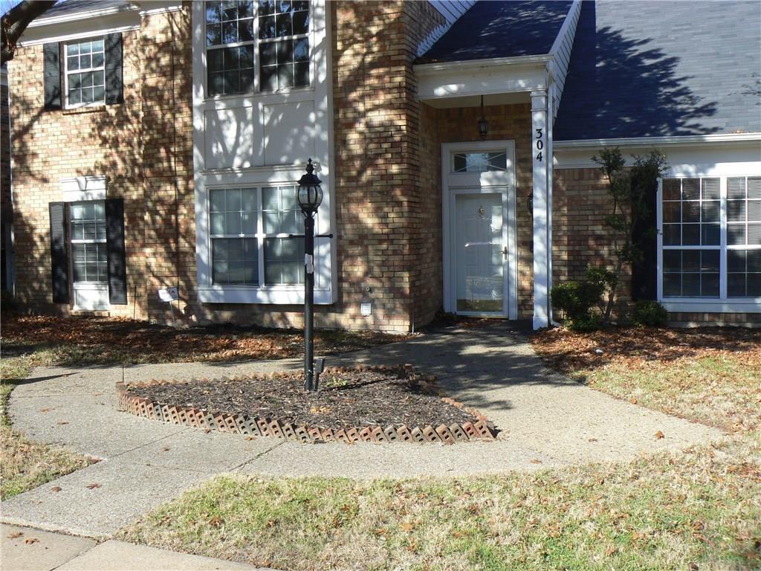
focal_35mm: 36
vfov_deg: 39.7
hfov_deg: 51.4
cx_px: 380
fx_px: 791
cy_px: 286
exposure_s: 1/320
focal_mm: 6
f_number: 5.6
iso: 80
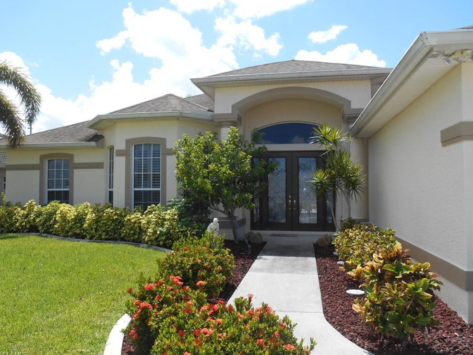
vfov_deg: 51.4
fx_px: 369
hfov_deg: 65.3
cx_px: 237
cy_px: 175
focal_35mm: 27
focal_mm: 4.7
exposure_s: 1/640
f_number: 3.4
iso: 80
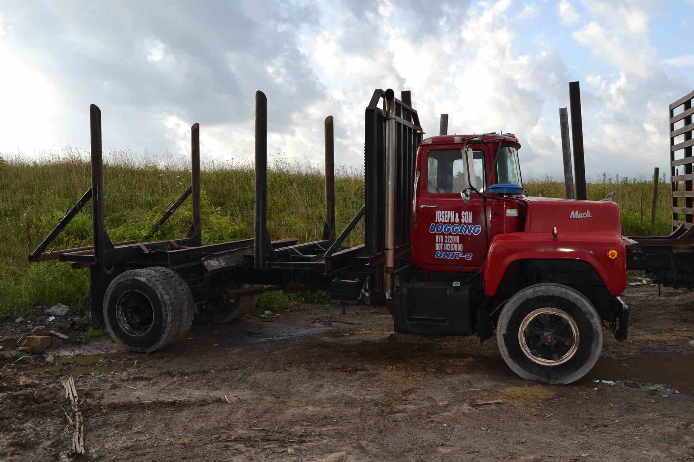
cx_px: 347
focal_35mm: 30
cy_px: 231
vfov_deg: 43.6
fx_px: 578
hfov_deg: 61.9
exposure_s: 1/200
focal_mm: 20
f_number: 6.3
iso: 100
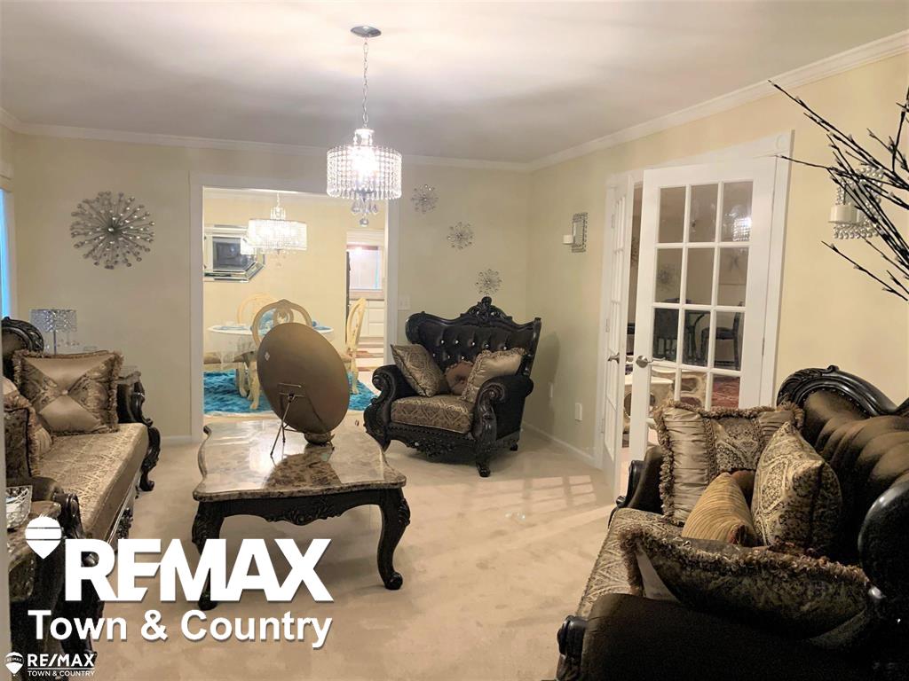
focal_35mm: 26
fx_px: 683
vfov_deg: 53.1
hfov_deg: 67.3
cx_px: 454
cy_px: 340
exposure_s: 1/60
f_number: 1.8
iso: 320
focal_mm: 4.25
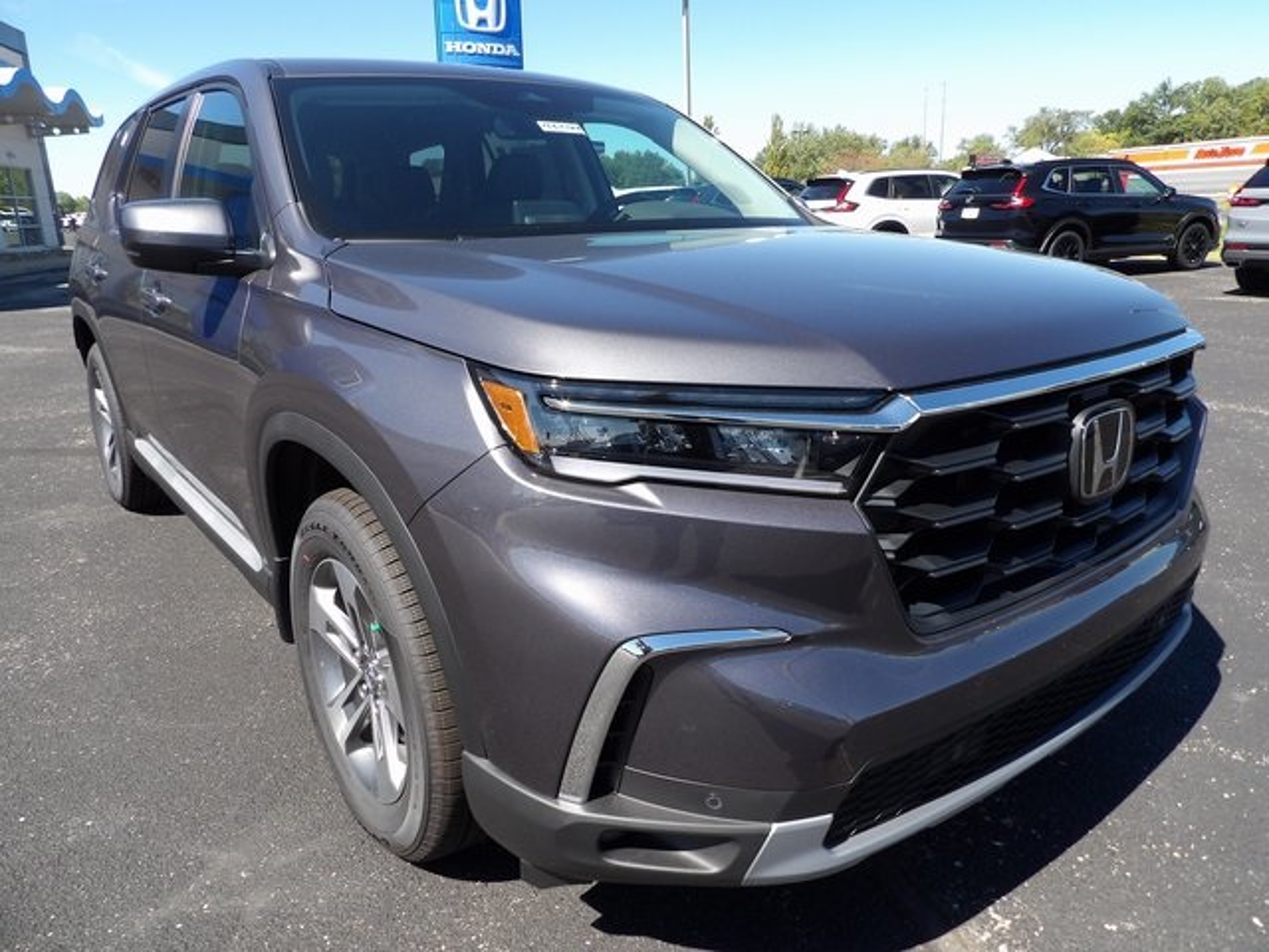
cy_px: 476
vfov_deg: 56.8
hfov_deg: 71.6
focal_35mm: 24
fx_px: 880
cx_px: 634
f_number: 3.2
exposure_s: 1/460
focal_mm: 4.3
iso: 100
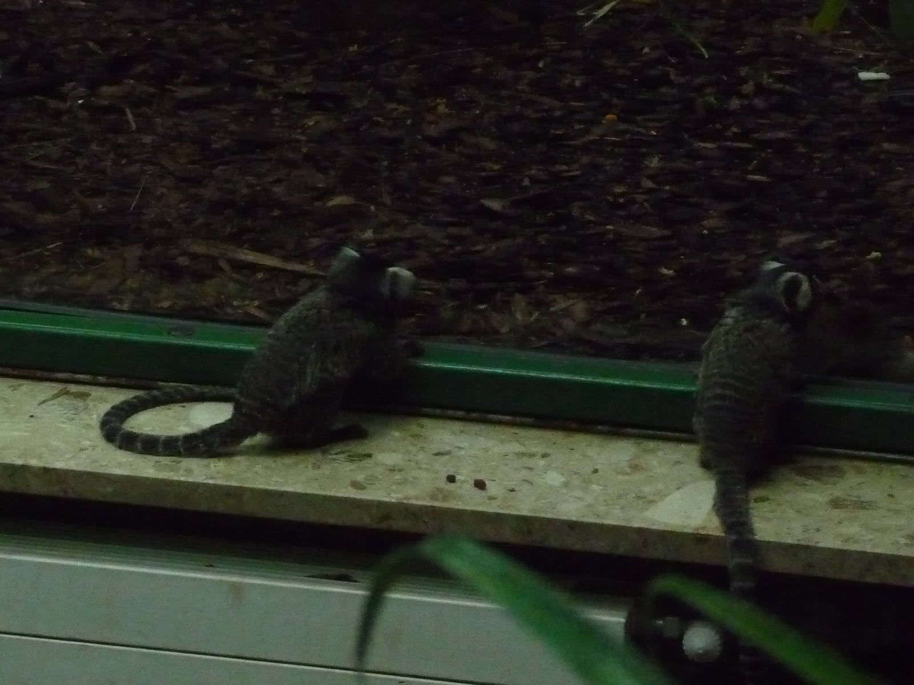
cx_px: 457
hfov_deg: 14.0
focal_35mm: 141
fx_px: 3723
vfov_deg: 10.5
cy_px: 342
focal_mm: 14.2
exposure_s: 1/20
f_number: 4.7
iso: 800
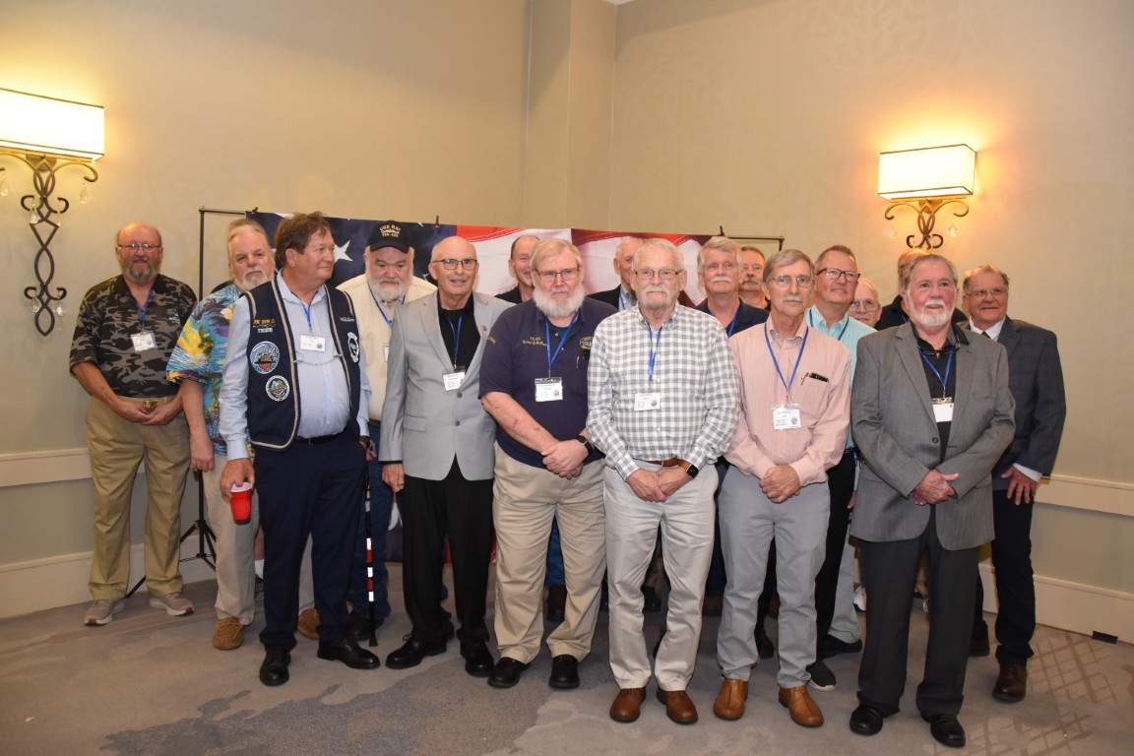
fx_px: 850
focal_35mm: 27
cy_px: 378
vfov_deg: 47.9
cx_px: 567
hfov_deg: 67.4
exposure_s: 1/60
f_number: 3.5
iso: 1400
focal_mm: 18
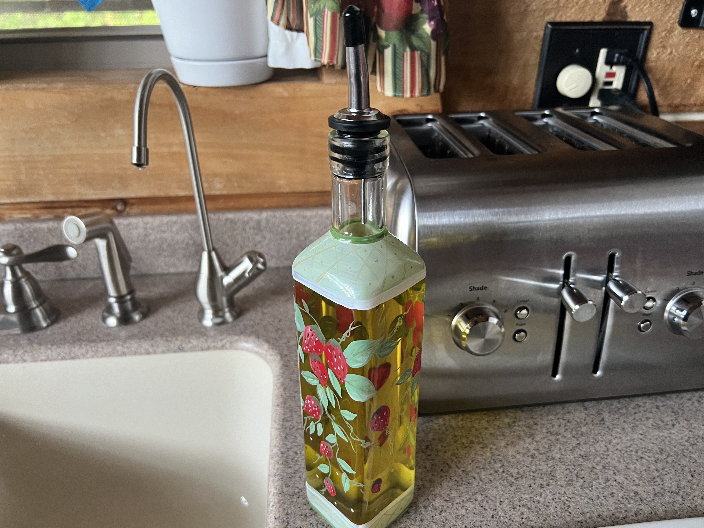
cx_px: 352
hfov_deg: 67.3
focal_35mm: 26
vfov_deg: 53.1
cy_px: 264
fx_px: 529
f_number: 1.5
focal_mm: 5.7
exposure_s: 1/60
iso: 250
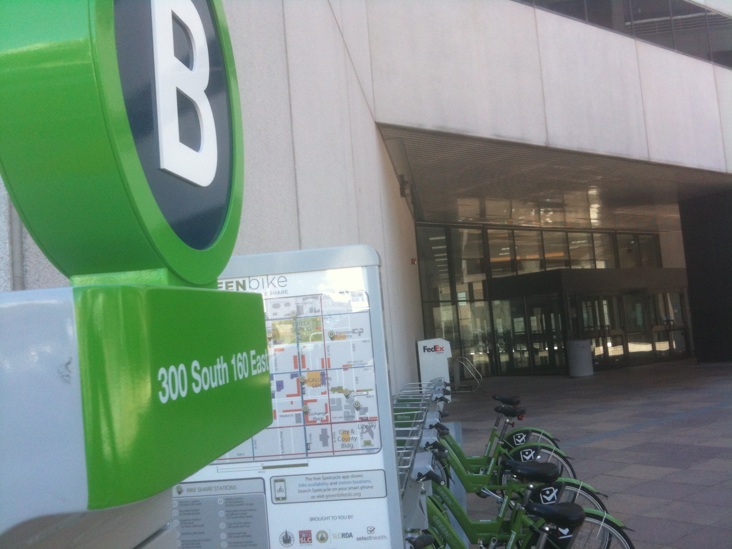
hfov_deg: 52.6
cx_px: 366
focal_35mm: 35
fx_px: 740
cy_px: 274
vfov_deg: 40.7
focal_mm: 3.85
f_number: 2.8
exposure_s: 1/120
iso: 64
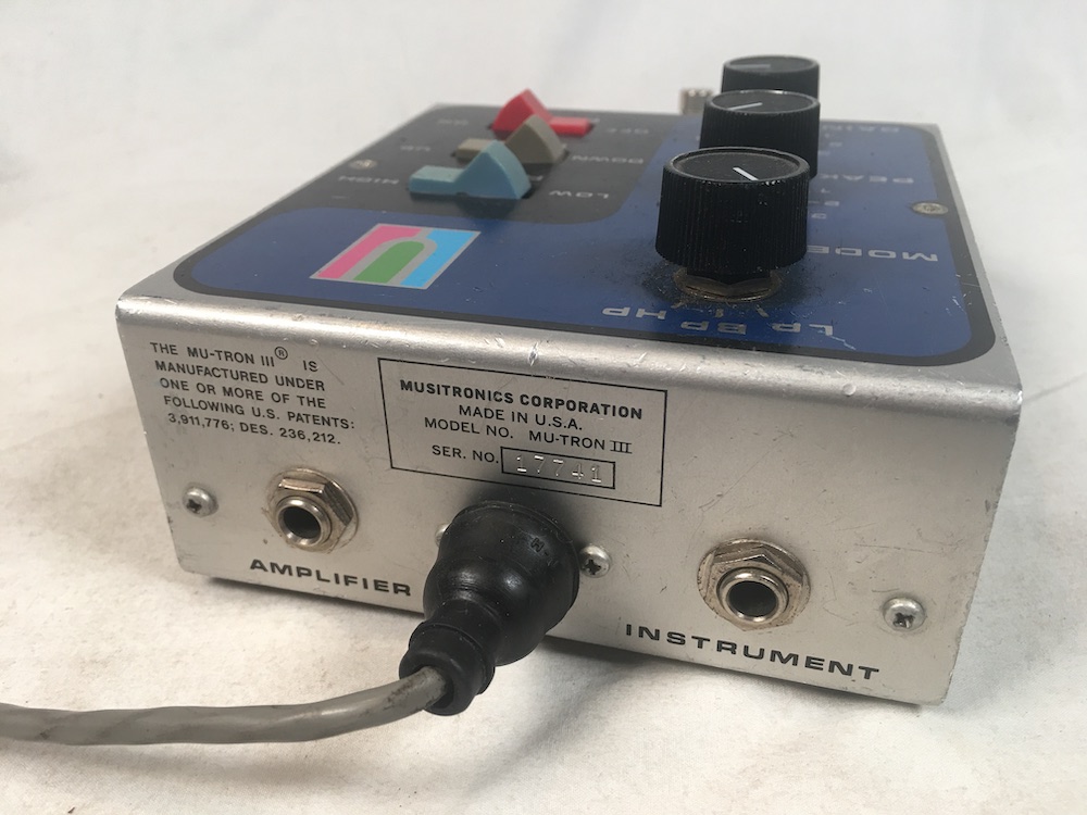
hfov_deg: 61.7
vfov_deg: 48.2
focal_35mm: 29
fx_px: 911
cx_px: 544
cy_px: 408
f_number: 2.2
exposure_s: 1/40
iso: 25
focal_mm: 4.15
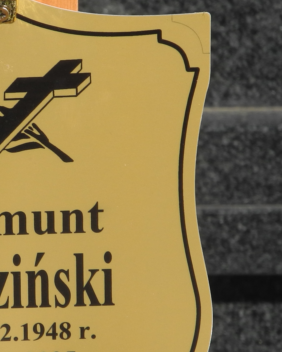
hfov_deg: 3.0
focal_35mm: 513
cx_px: -51
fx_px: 5350
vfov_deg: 3.8
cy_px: 221
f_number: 5.6
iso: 100
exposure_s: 1/500
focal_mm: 42.6
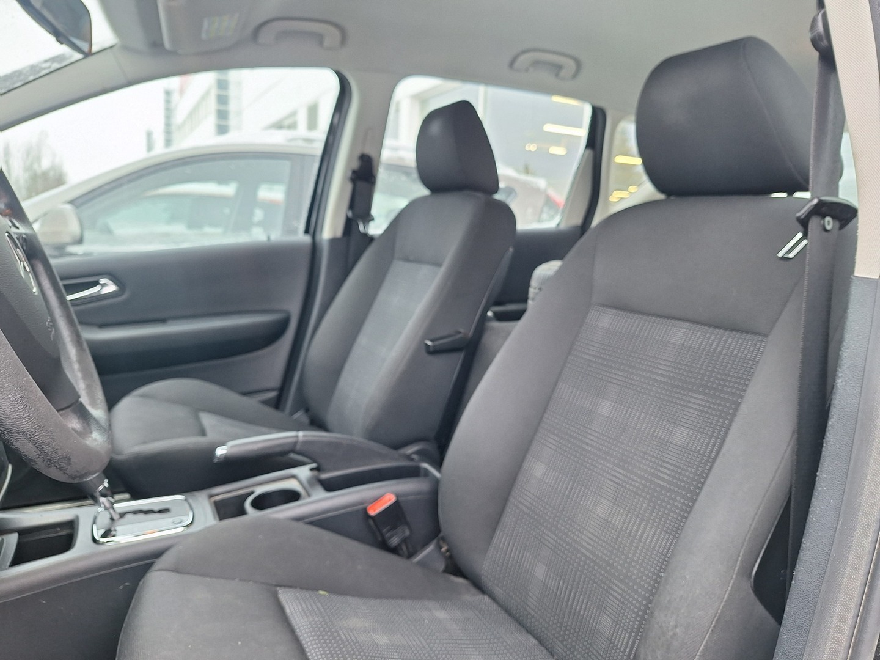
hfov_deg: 73.9
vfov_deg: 58.9
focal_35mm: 23
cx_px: 440
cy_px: 330
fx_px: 585
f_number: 1.8
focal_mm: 5.54
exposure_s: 1/50
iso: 80
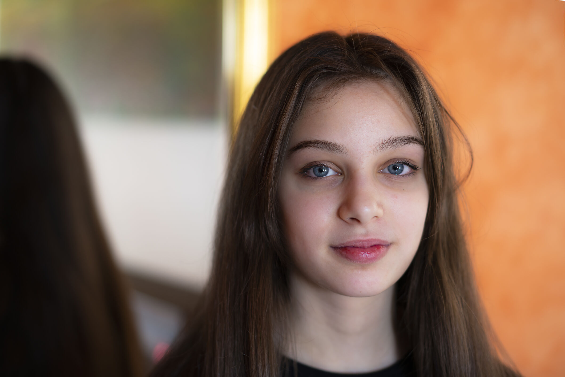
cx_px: 282
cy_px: 188
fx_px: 863
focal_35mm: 55
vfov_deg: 24.6
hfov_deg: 36.2
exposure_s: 1/100
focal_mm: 55
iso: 100
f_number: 2
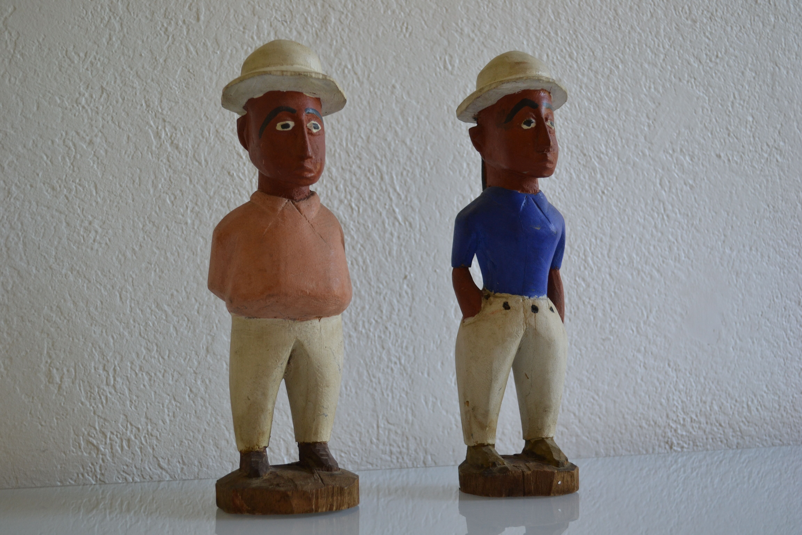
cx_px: 401
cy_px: 268
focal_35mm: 45
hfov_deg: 43.6
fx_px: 1002
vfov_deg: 29.9
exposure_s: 1/25
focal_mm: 30
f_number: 4.5
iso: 400
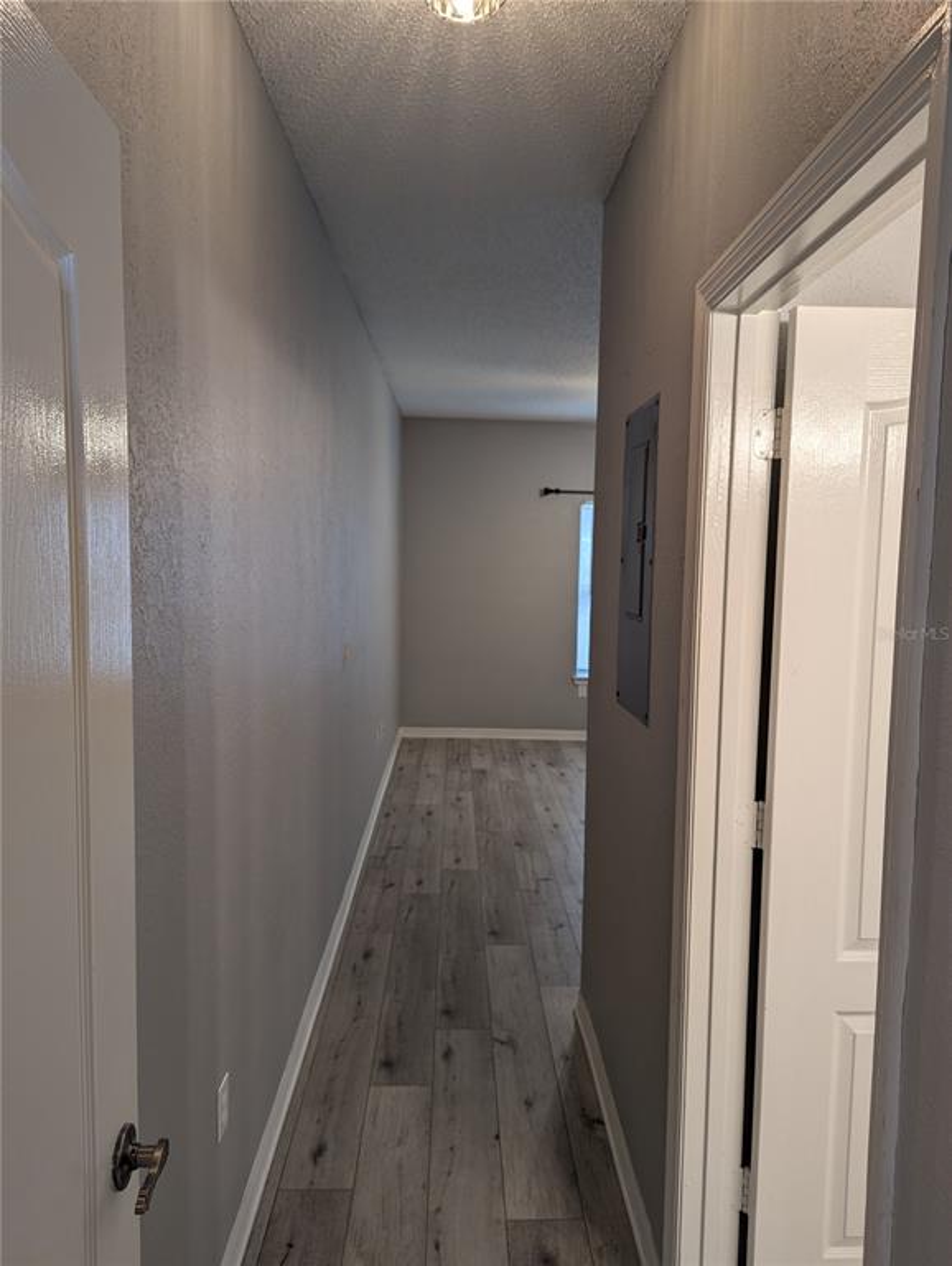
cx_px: 476
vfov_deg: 71.5
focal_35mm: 24
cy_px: 633
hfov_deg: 56.9
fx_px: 878
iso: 49
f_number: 1.85
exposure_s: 1/24
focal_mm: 6.81
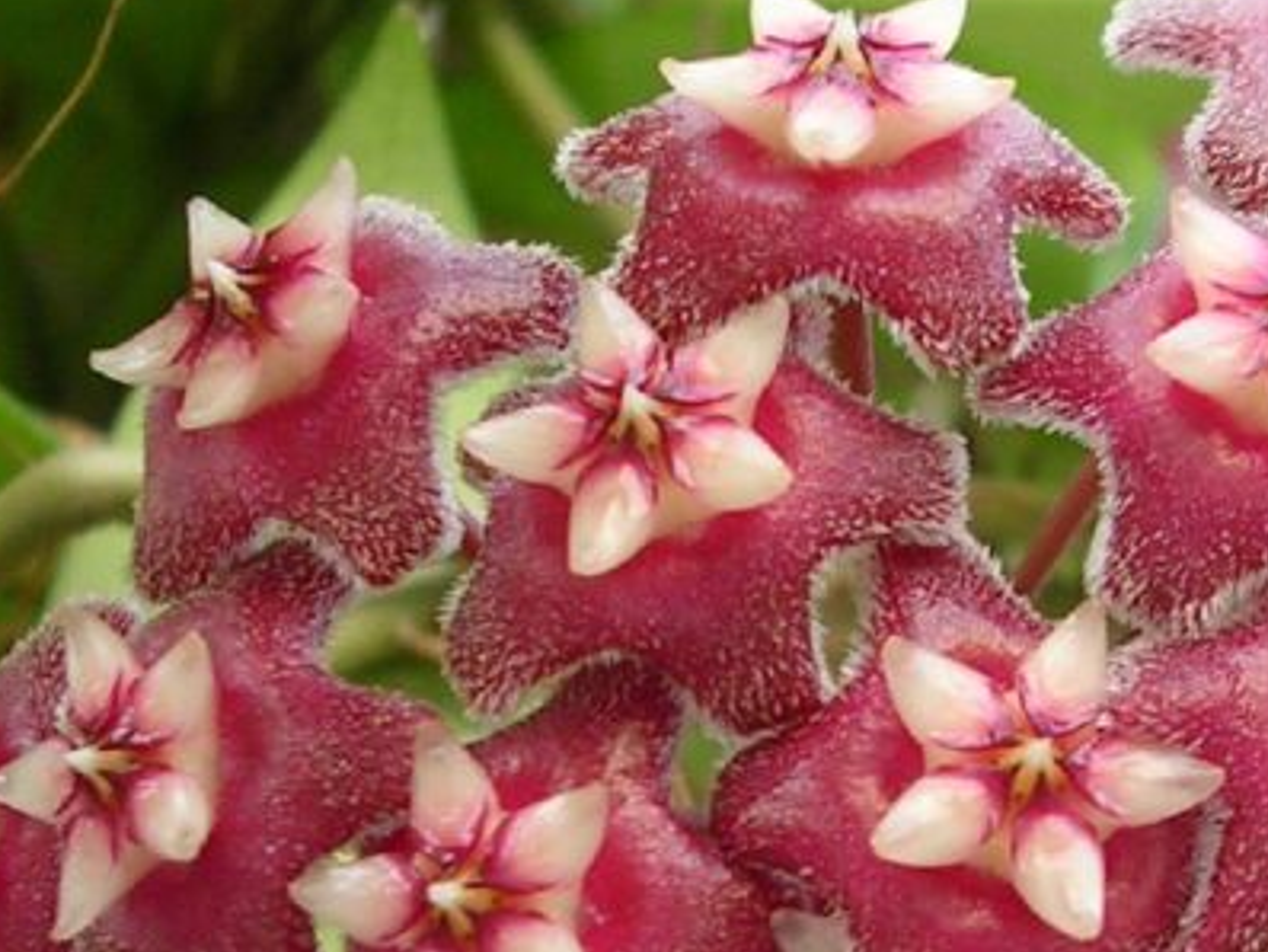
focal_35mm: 98
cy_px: 879
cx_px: 1028
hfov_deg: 19.8
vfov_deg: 14.9
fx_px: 3591
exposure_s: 1/49.7
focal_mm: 5.8
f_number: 2.8
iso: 50
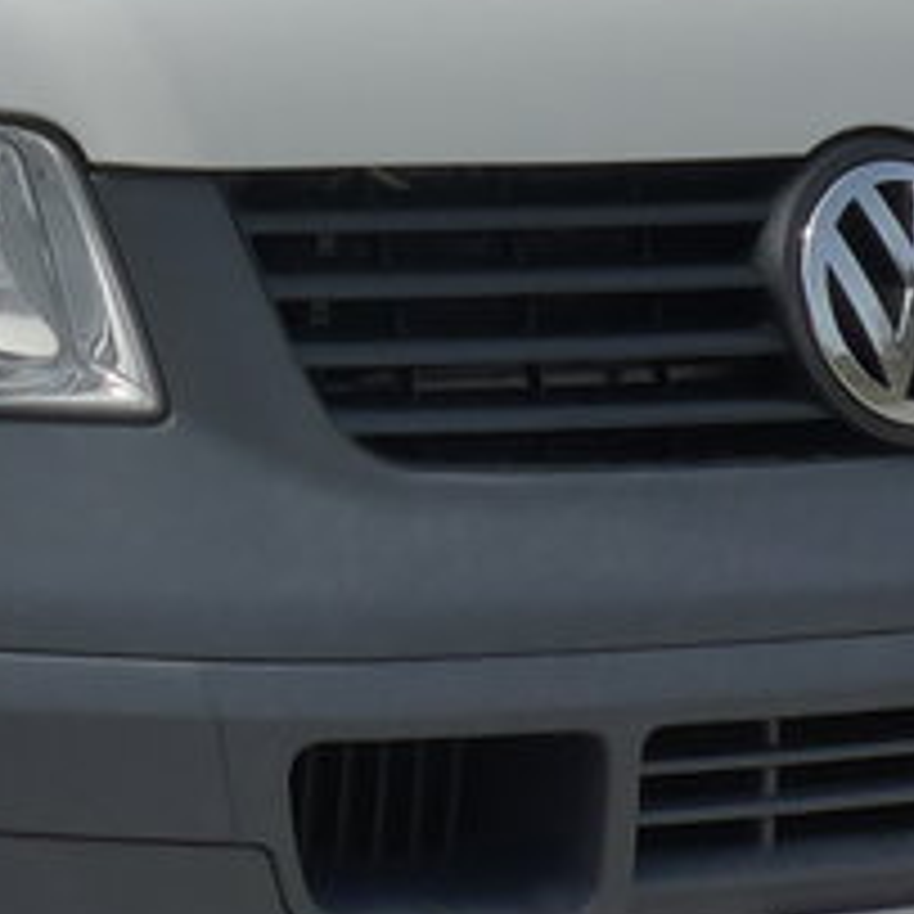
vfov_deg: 7.2
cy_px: -203
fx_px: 7169
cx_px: -527
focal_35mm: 240
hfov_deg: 7.2
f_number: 5.6
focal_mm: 9.5
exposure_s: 1/640
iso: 160
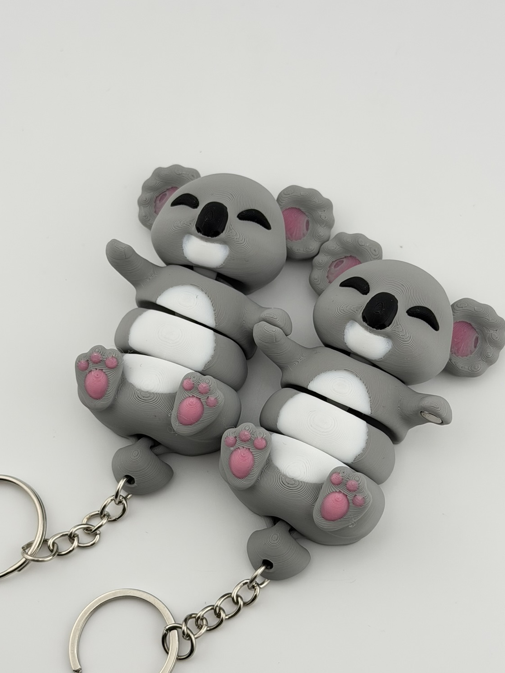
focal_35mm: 66
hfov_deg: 22.3
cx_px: 252
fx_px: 1284
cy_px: 397
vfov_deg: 29.3
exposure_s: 1/1931
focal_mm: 6.76
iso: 64
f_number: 1.78
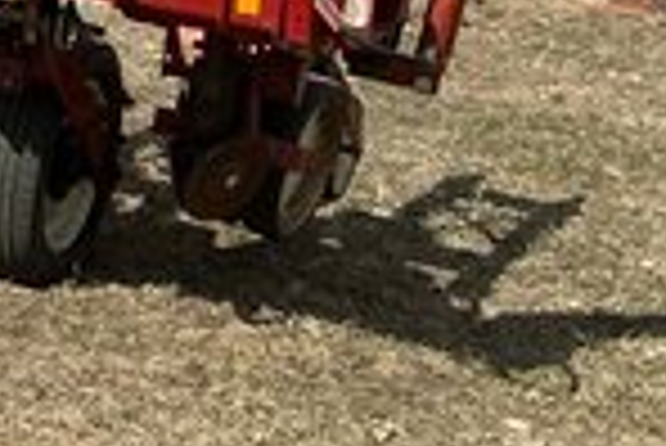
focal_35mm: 124
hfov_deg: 14.5
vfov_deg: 10.8
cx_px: -533
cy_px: -146
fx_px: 2296
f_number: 1.8
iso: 25
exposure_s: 1/2427
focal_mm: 3
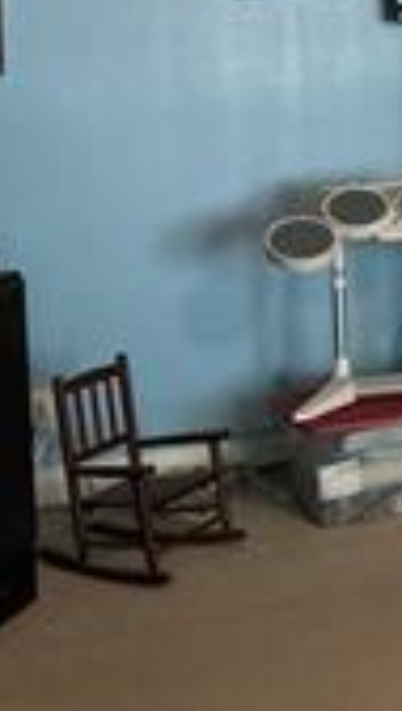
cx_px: 618
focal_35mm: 87
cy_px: 89
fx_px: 1642
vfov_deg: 23.8
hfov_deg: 13.1
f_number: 1.8
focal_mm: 3
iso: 500
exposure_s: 1/30
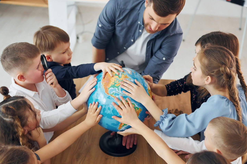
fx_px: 412
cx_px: 117
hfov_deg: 33.4
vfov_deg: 22.6
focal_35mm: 60
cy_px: 87
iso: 400
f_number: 2.8
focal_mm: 56
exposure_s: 1/200
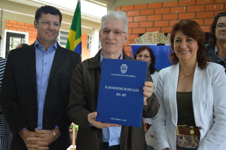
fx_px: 254
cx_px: 113
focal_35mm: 40
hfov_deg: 48.0
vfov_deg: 33.0
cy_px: 75
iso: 400
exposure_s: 1/40
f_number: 4
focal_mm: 27
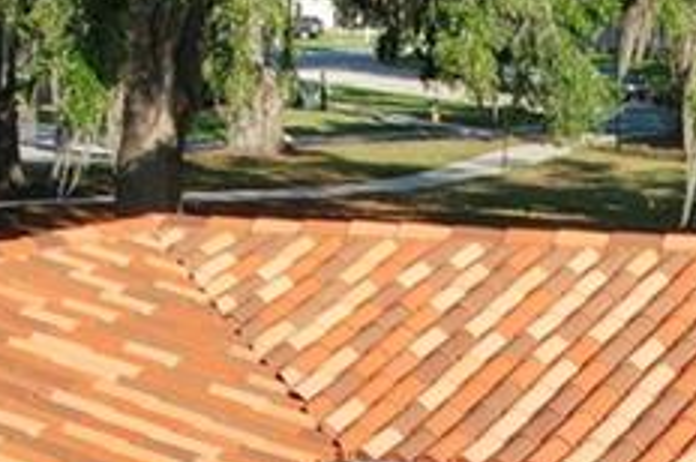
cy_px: 522
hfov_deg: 13.3
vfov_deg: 8.9
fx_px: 2935
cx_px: 705
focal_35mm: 152
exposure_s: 1/500
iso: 100
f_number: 2.8
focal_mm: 8.38
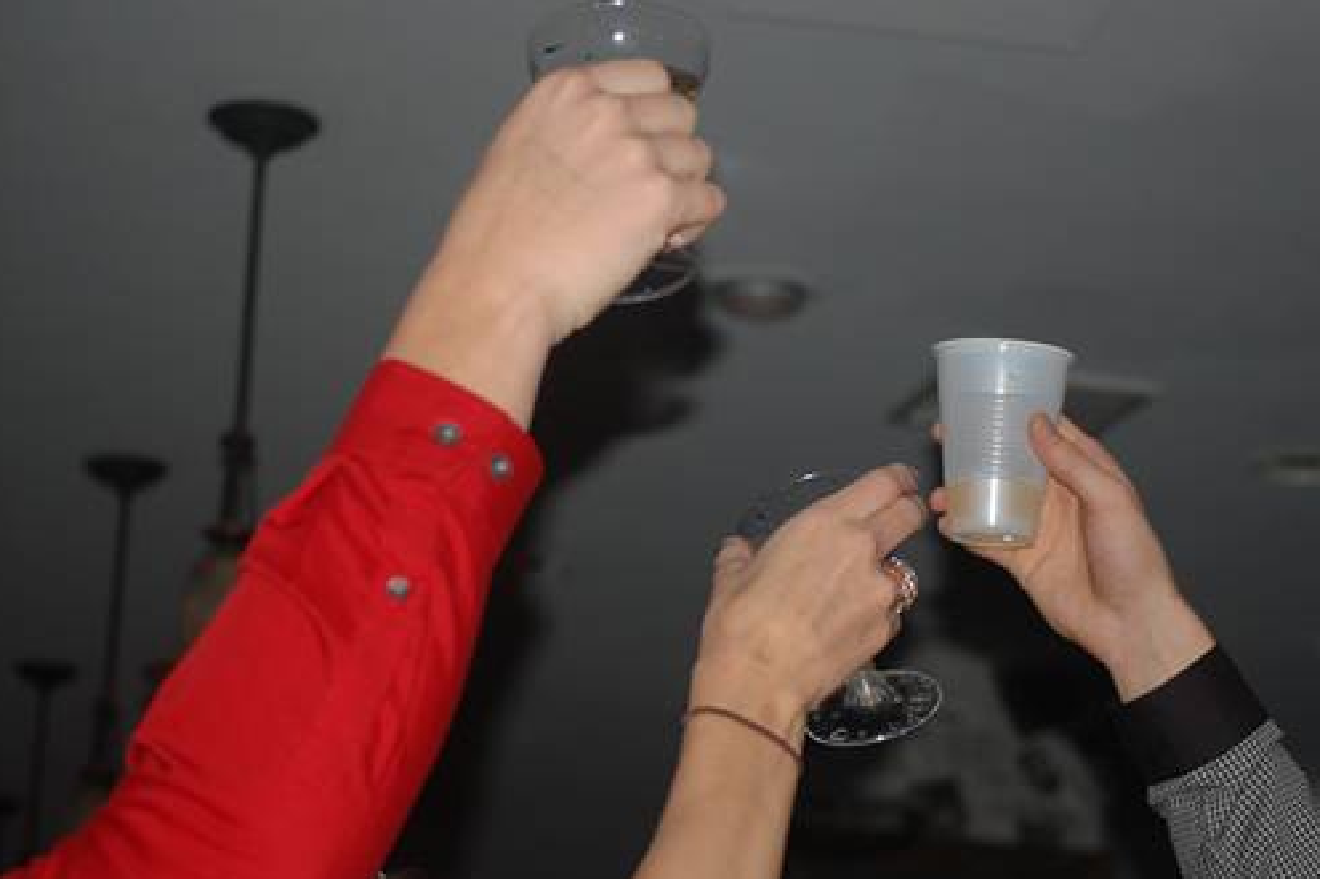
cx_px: 713
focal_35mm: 92
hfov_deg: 22.3
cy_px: 442
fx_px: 3355
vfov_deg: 14.9
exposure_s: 1/60
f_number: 4.2
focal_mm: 55
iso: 400
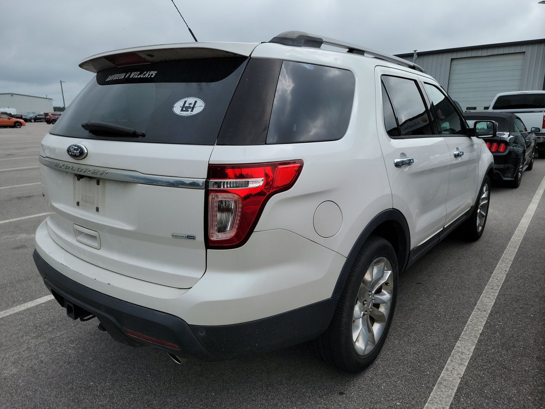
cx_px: 272
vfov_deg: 56.8
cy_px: 204
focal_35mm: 24
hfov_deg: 71.6
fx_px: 378
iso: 50
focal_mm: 6.7
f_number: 1.8
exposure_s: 1/658
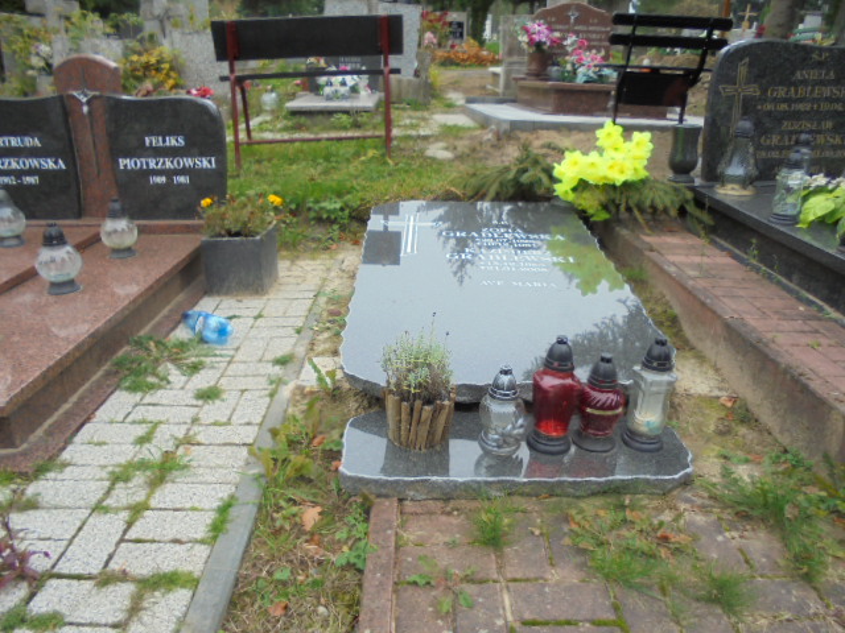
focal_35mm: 26
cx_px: 422
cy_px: 316
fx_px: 635
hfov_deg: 67.3
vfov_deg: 53.1
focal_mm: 4.6
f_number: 3.5
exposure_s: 1/160
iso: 100
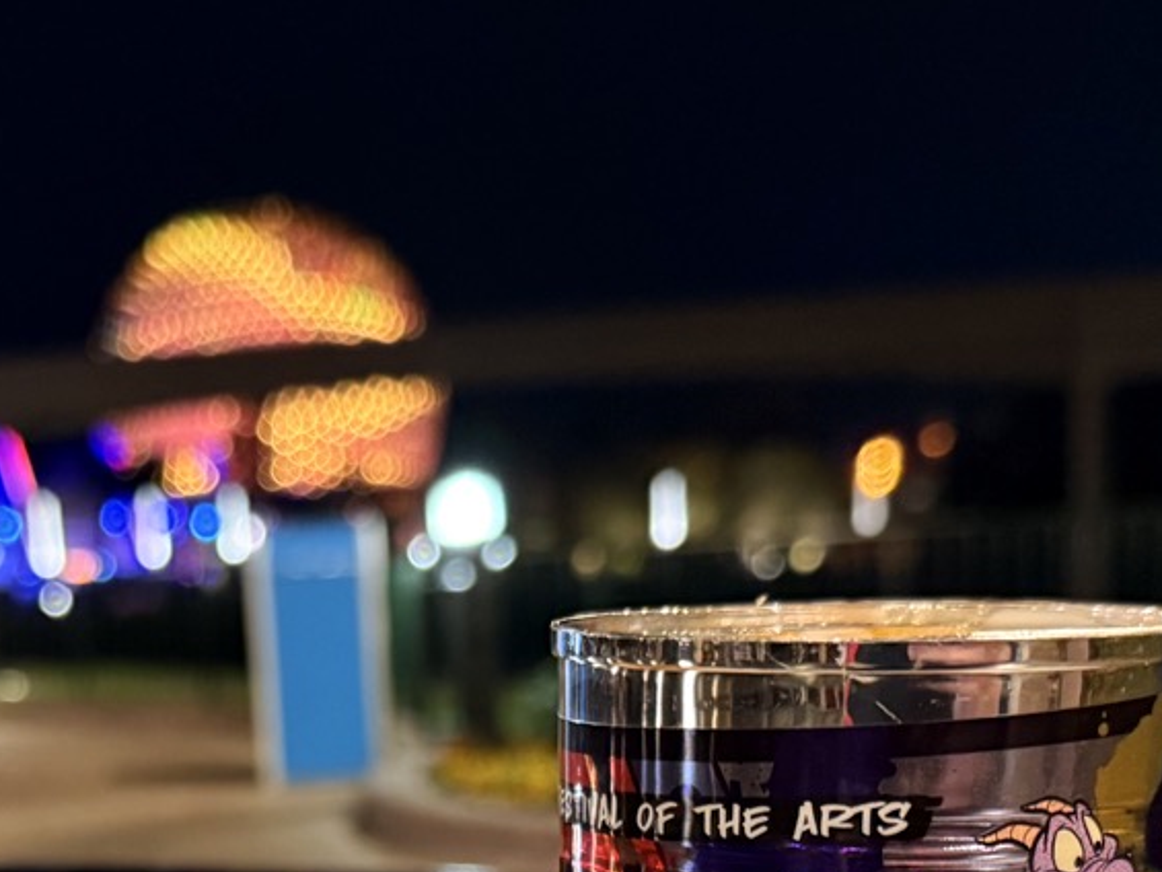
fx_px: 2283
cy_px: 1082
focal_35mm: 68
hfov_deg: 28.2
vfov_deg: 20.1
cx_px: 315
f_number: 1.78
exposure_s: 1/40
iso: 800
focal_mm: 6.76
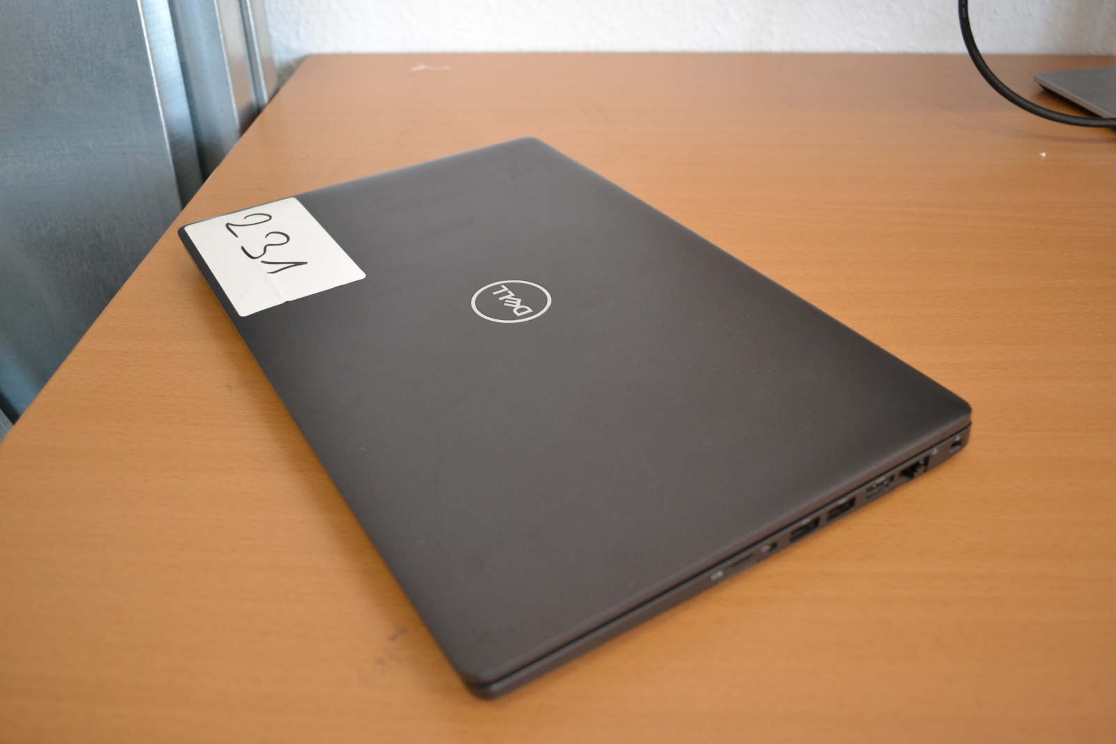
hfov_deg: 61.9
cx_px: 558
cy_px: 372
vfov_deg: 43.6
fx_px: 930
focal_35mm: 30
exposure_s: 1/40
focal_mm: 20
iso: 400
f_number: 3.8
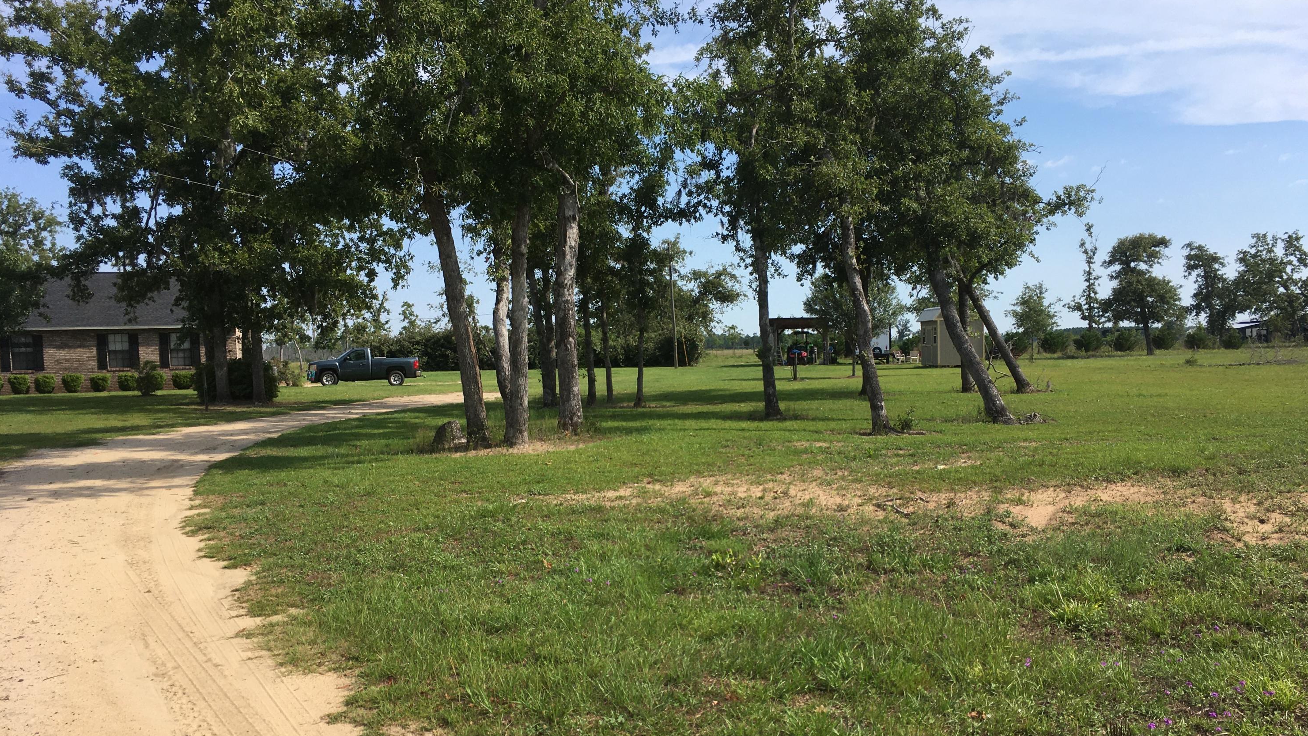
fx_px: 1110
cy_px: 431
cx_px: 661
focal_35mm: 32
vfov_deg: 36.6
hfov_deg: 61.0
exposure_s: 1/1603
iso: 25
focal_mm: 4.15
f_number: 2.2
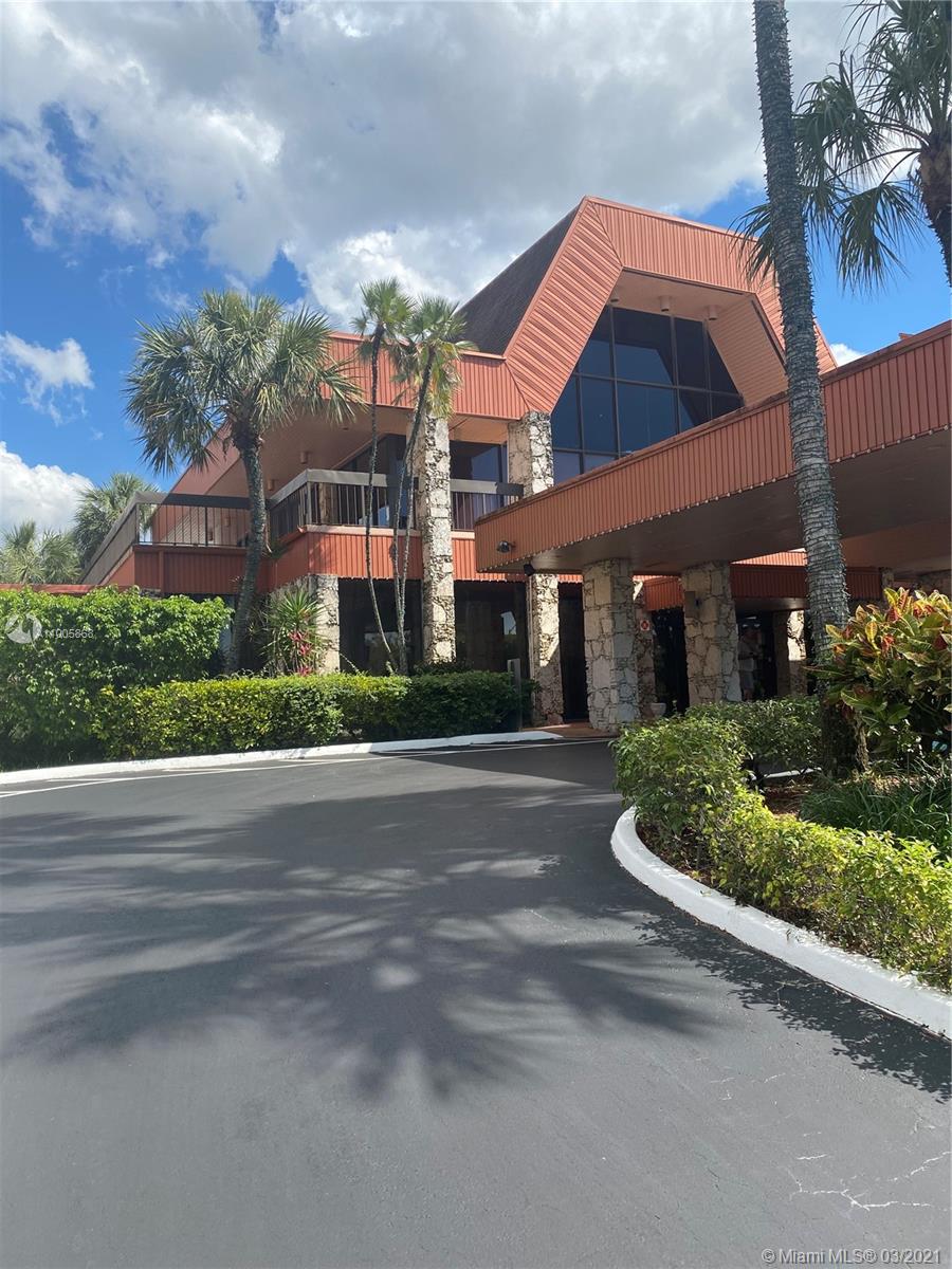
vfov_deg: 67.3
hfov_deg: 53.1
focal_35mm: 26
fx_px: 953
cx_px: 476
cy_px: 634
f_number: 1.8
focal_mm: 4.25
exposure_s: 1/1996
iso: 32
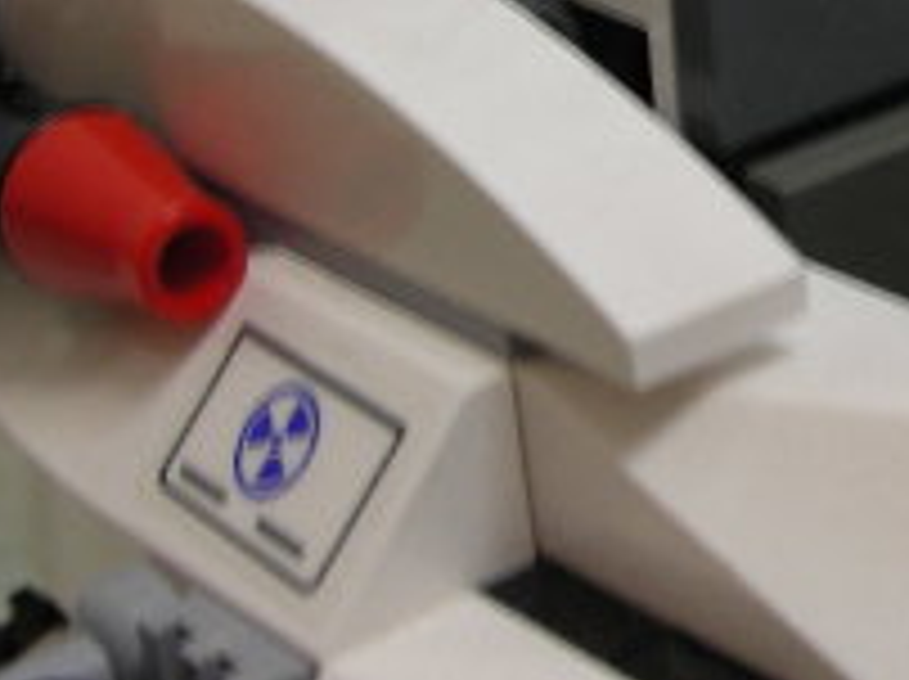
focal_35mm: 111
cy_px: 140
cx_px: 1035
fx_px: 2911
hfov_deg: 17.1
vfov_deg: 13.3
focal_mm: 5.8
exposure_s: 1/5.3
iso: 50
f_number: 3
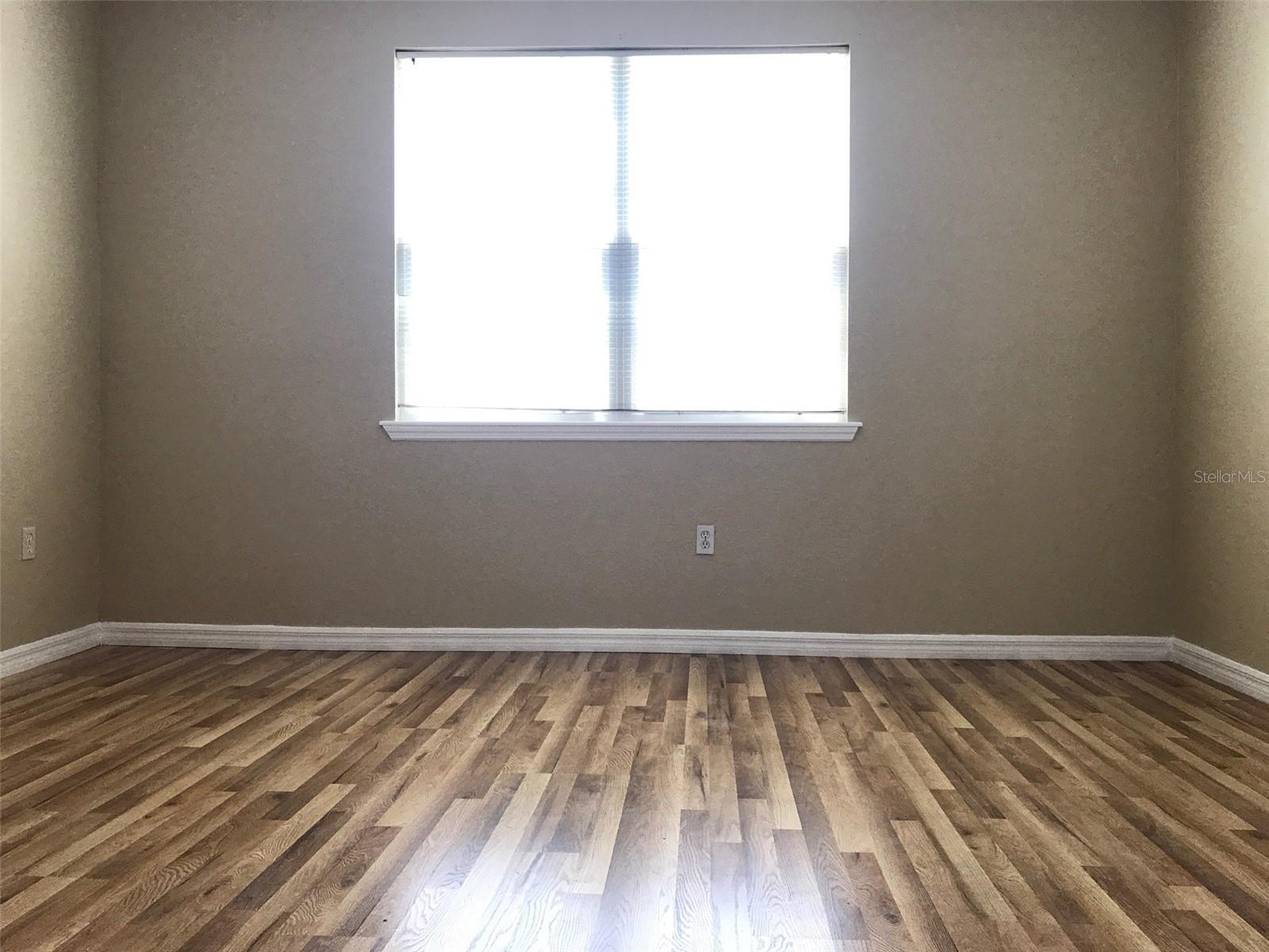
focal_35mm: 28
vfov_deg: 49.7
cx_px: 634
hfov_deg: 63.4
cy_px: 476
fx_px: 1026
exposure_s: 1/40
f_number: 1.8
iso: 20
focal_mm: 3.99
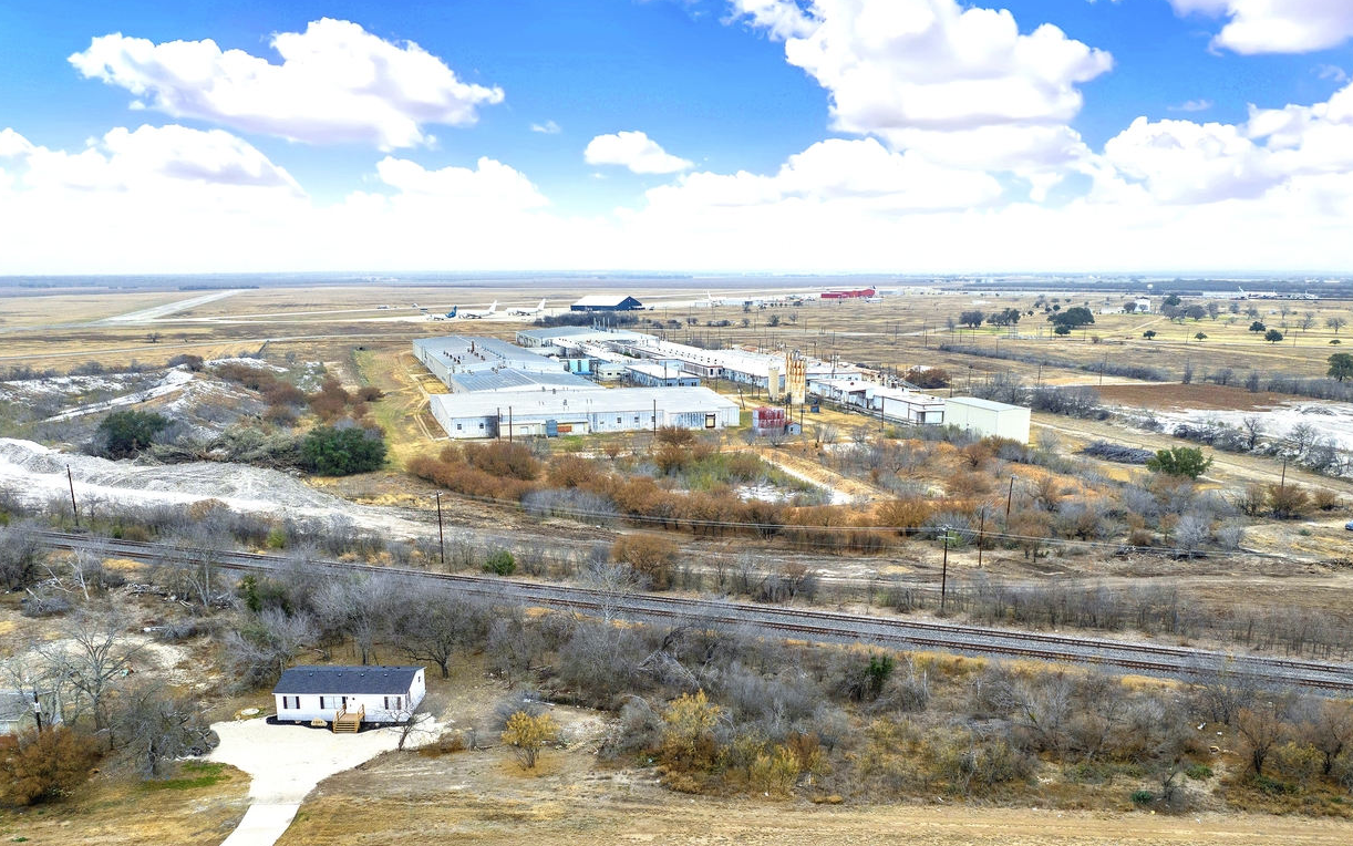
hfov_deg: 62.9
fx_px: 1106
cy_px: 574
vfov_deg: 41.2
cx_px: 685
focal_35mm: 30
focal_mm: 12.29
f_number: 2.8
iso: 180
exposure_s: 1/1600
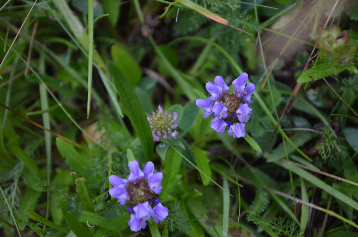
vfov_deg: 8.7
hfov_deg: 13.1
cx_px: 179
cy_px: 118
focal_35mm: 158
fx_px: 1563
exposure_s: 1/60
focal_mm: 105
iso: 640
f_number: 5.6
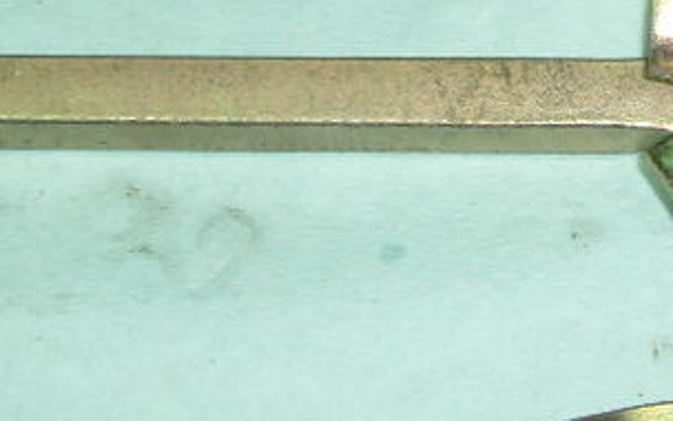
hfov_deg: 13.5
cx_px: 824
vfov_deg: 8.6
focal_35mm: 150
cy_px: -157
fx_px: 2751
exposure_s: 1/45
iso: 100
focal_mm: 7.2
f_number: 3
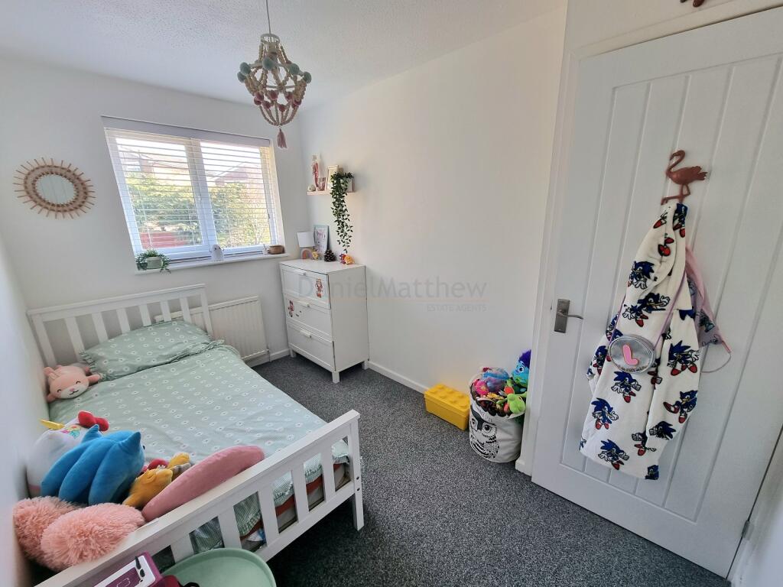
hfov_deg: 106.2
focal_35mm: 13
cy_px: 294
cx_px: 392
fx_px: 294
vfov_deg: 89.9
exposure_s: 1/50
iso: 64
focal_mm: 2.2
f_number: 2.2
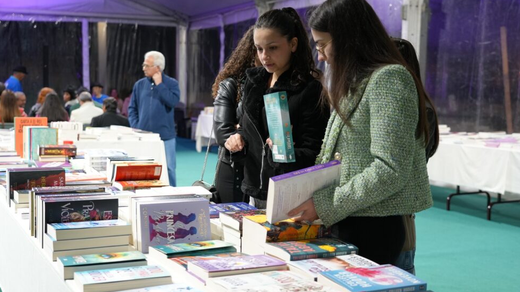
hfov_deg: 42.9
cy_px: 146
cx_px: 263
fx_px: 662
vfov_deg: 24.9
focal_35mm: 48
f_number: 4
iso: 1600
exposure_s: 1/160
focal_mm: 45
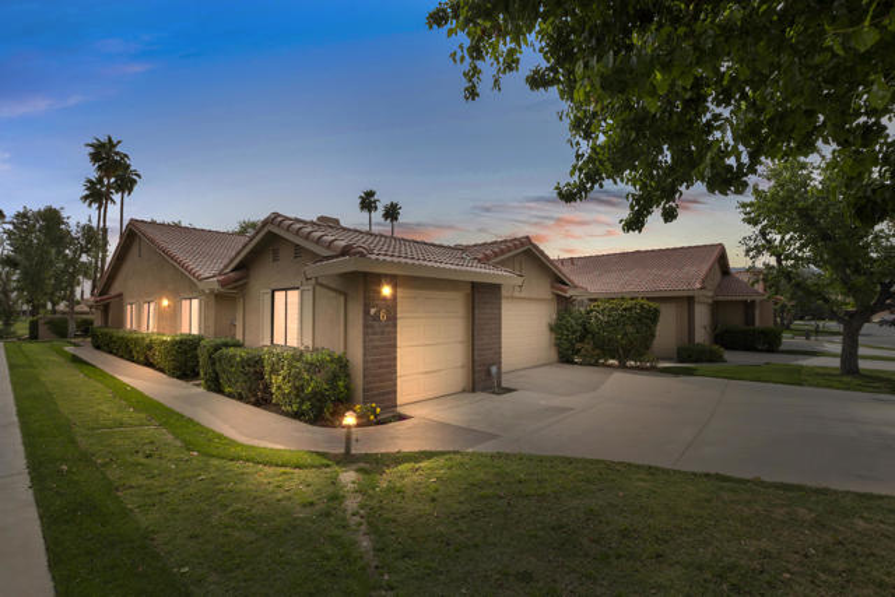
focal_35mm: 15
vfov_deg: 77.4
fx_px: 373
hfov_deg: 100.4
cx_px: 448
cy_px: 298
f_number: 8
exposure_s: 1/250
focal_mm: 10
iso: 100
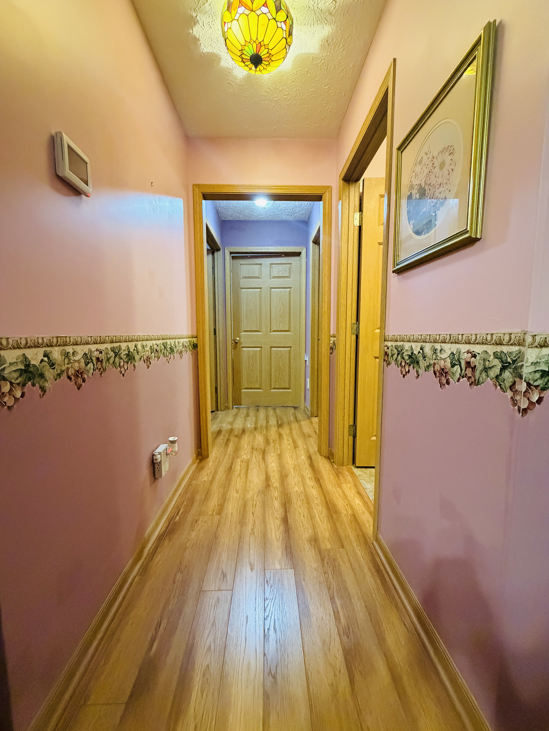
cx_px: 274
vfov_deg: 102.1
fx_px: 296
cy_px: 366
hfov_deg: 85.7
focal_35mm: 14
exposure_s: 1/60
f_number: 2.2
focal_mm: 2.22
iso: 800
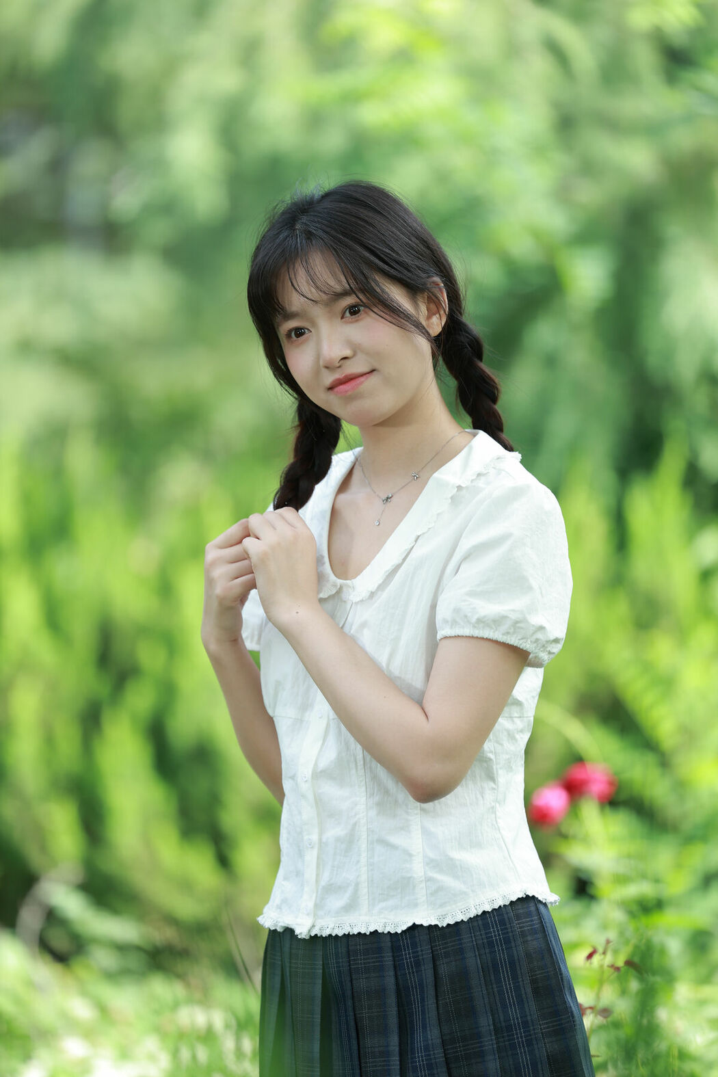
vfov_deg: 10.3
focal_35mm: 199
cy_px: 538
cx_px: 359
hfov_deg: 6.9
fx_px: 5953
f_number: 2.8
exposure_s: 1/200
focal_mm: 200
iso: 125
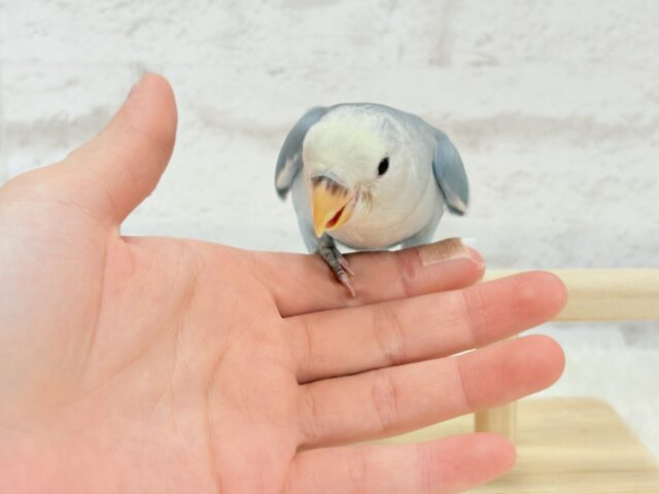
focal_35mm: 52
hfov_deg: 36.8
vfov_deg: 28.0
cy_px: 247
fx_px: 990
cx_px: 330
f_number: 1.6
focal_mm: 5.96
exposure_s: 1/50
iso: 40
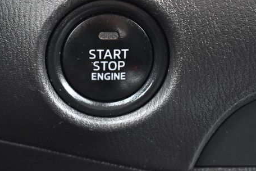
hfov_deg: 17.7
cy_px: 59
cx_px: 110
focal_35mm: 116
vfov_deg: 11.8
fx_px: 823
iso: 1600
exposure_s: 1/13
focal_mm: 55
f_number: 5.6
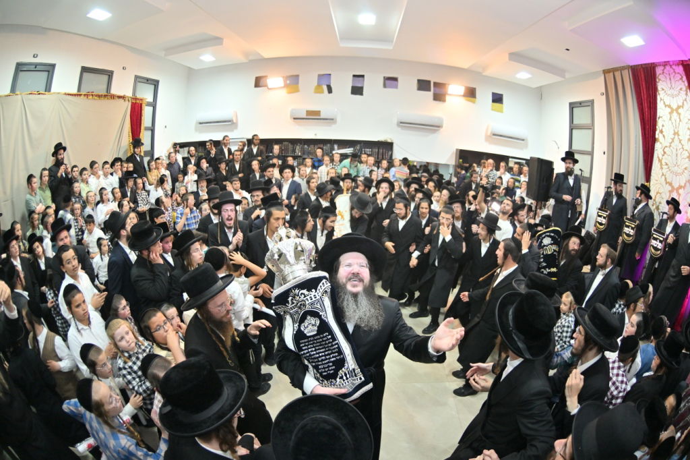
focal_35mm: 15
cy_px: 230
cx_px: 345
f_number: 2.8
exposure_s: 1/200
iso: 250
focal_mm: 10.5
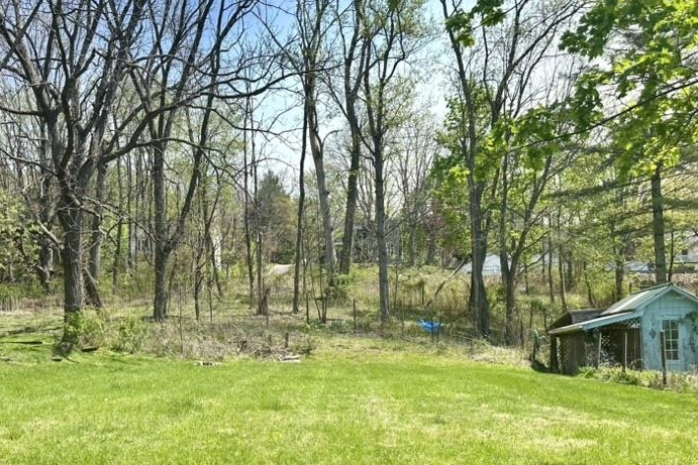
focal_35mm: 37
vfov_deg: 35.4
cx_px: 255
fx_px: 717
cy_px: 330
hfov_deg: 51.3
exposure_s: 1/2155
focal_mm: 6.86
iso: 80
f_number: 1.78
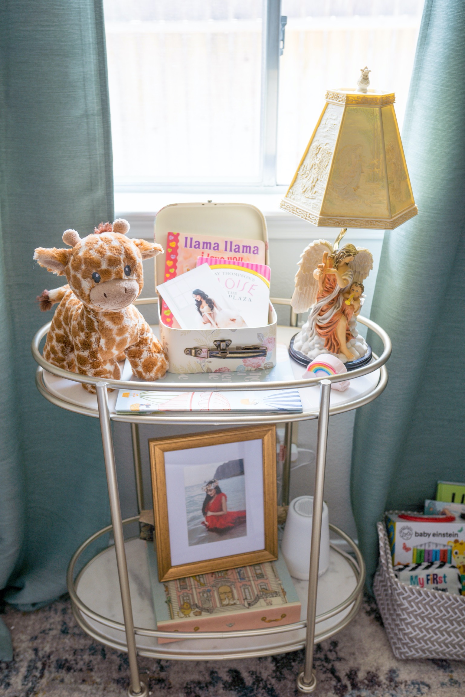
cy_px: 348
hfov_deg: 37.9
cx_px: 232
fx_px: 678
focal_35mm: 35
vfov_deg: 54.4
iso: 200
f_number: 3.5
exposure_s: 1/40
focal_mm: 35
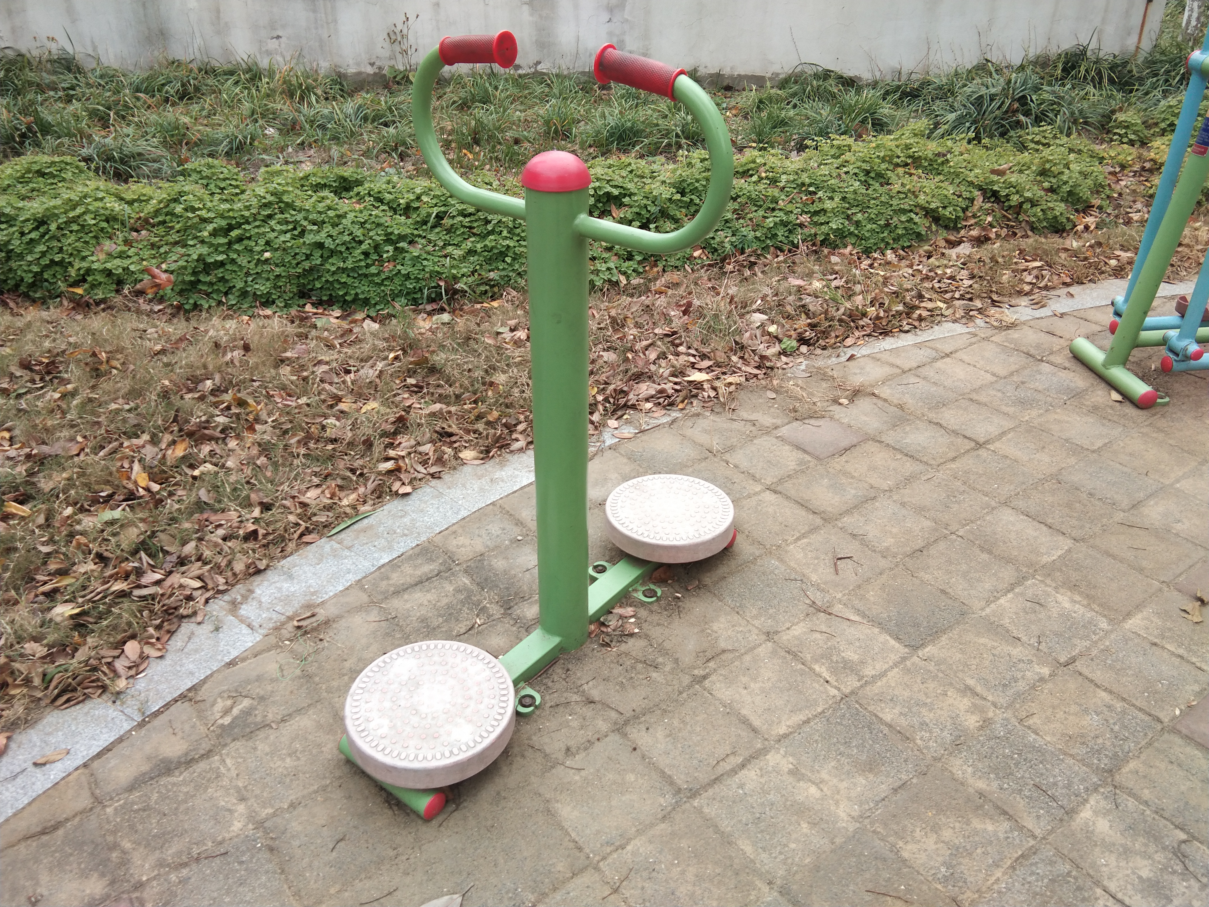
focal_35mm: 31
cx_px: 604
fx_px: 1083
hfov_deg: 58.4
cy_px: 454
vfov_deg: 45.4
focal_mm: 3.69
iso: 100
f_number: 2.2
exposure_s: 1/100
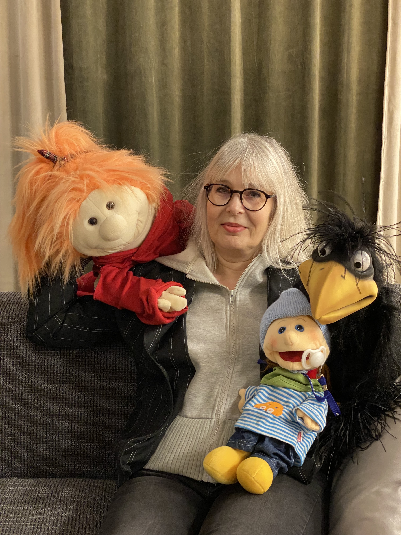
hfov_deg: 28.0
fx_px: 803
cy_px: 268
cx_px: 200
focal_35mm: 52
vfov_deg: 36.8
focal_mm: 6
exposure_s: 1/33
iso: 400
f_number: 2
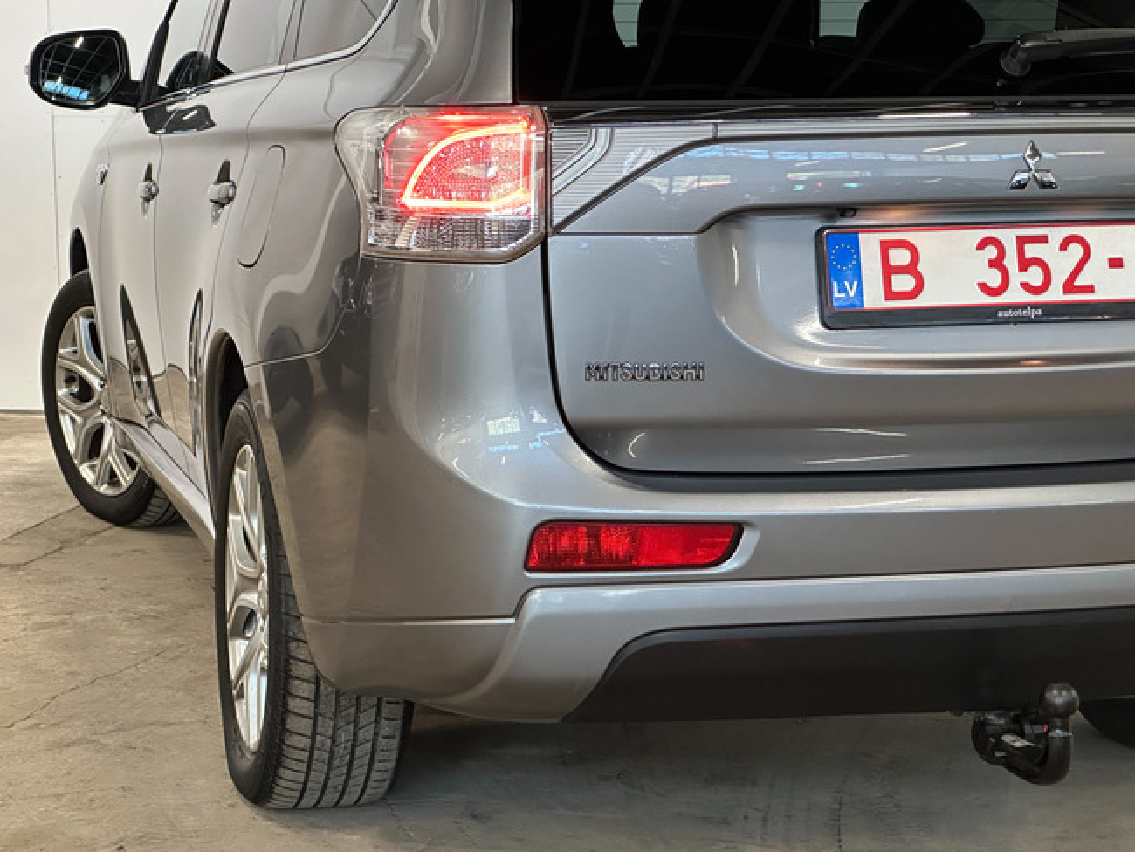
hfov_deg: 25.3
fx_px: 2526
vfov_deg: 19.2
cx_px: 568
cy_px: 426
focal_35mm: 77
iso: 400
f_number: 2.8
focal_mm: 9
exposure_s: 1/50
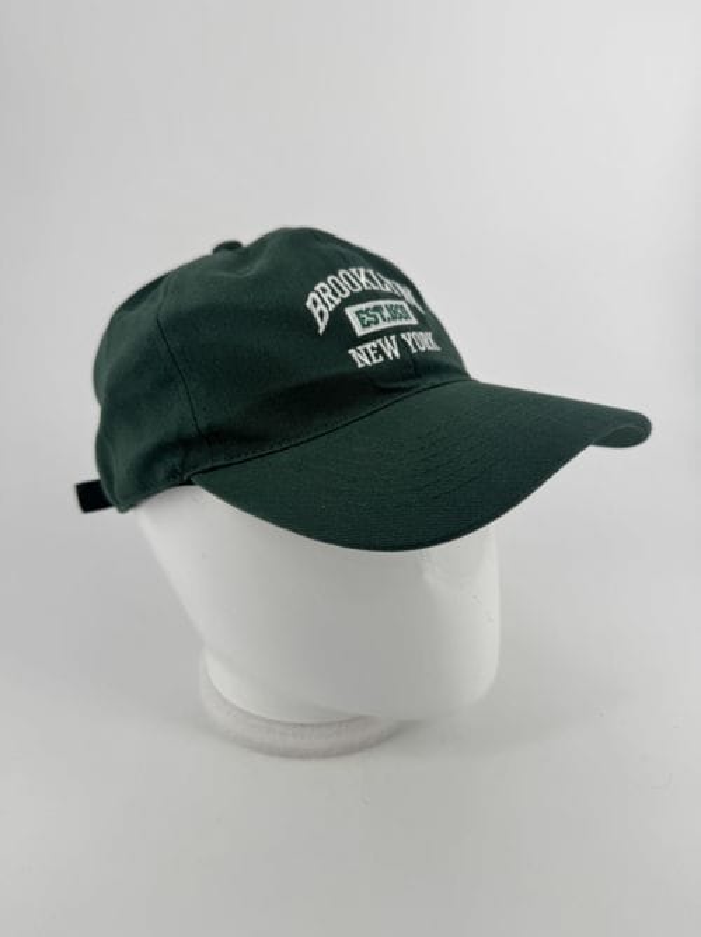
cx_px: 350
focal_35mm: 24
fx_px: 649
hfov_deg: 56.7
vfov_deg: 71.7
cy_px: 468
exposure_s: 1/900
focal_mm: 6.76
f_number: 1.78
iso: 80
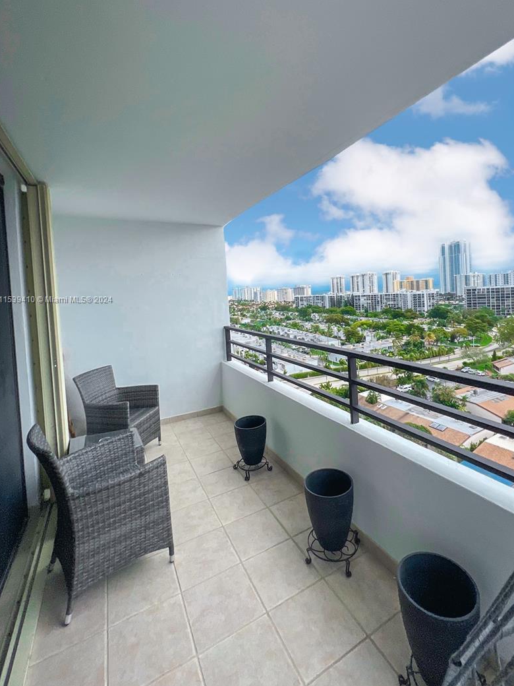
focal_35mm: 15
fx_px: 297
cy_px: 300
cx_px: 288
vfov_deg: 97.7
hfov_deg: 81.4
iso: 32
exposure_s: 1/2100
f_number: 1.8
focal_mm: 1.57
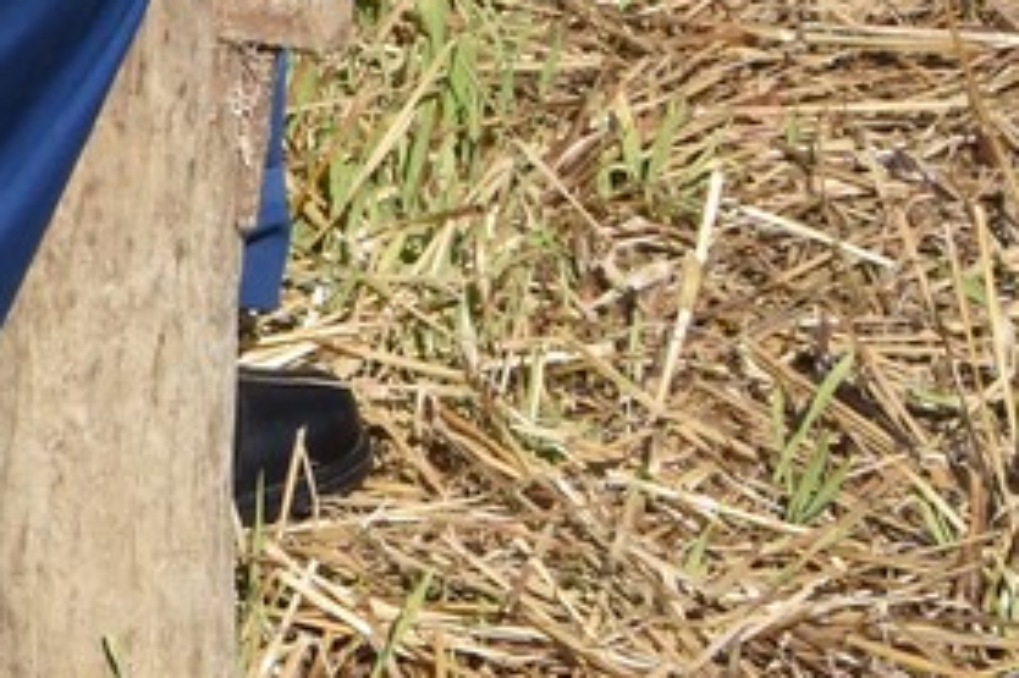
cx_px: -1327
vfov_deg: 4.1
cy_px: -848
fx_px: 9278
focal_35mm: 328
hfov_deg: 6.1
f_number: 13
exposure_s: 1/640
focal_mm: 38
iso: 500
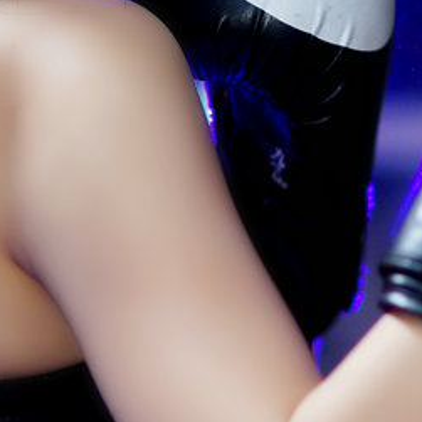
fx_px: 4772
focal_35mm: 346
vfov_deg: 5.1
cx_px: 237
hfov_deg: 5.1
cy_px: 143
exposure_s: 1/125
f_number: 1.4
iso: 400
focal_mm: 85
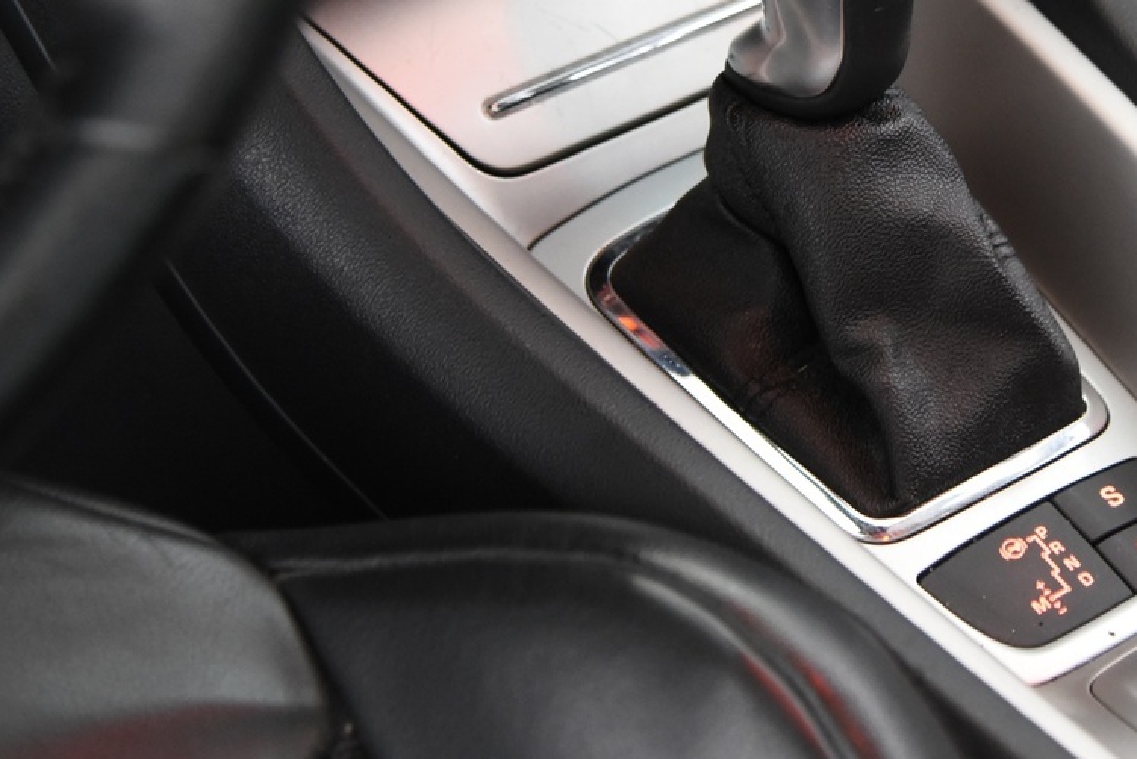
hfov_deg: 16.3
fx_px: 3948
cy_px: -6
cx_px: 839
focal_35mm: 125
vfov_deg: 10.9
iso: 4000
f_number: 4
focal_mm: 58
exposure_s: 1/20
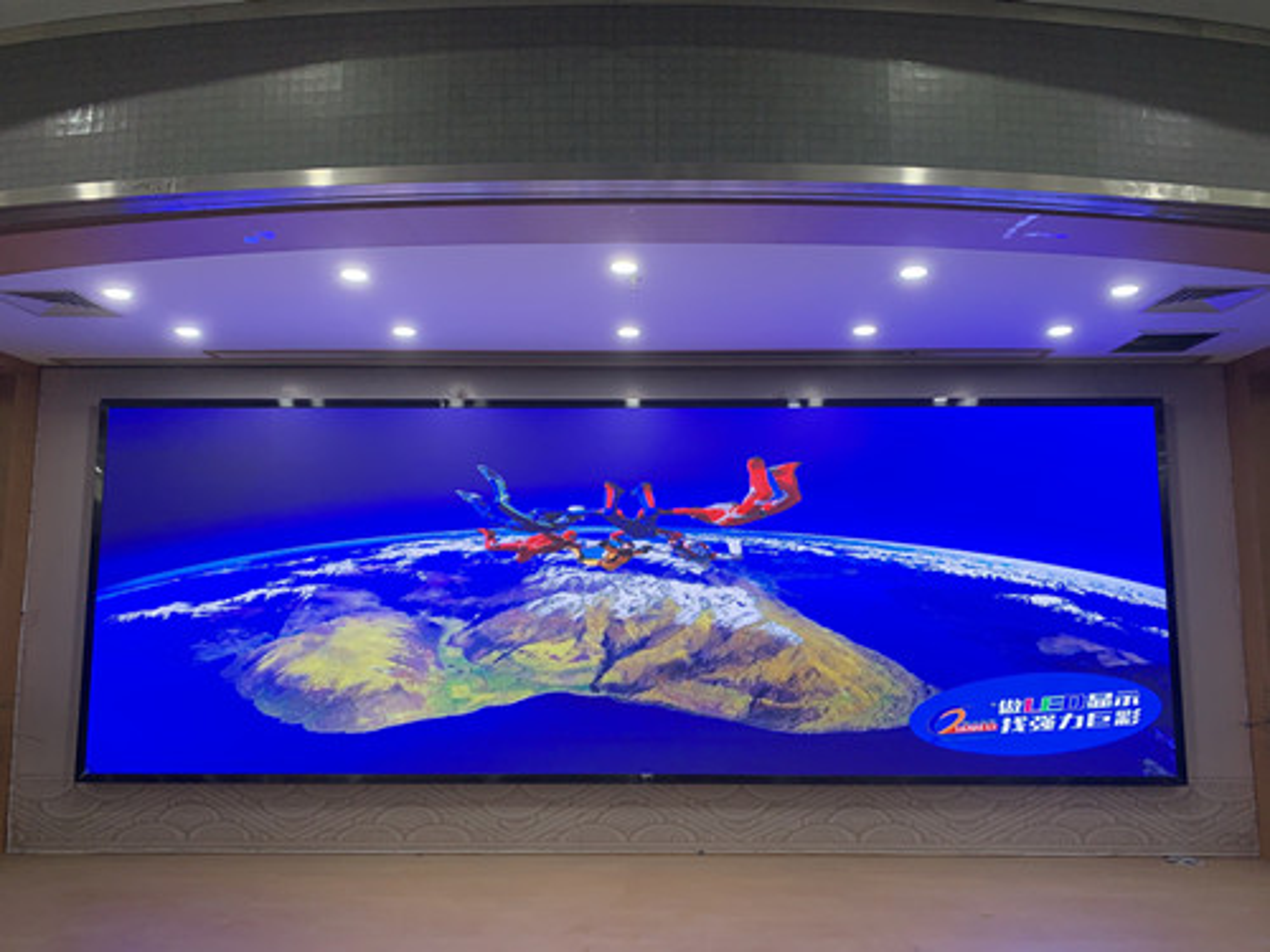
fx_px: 954
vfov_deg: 53.1
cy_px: 476
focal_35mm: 26
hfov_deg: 67.3
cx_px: 635
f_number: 1.8
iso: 64
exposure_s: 1/100
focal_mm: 4.25
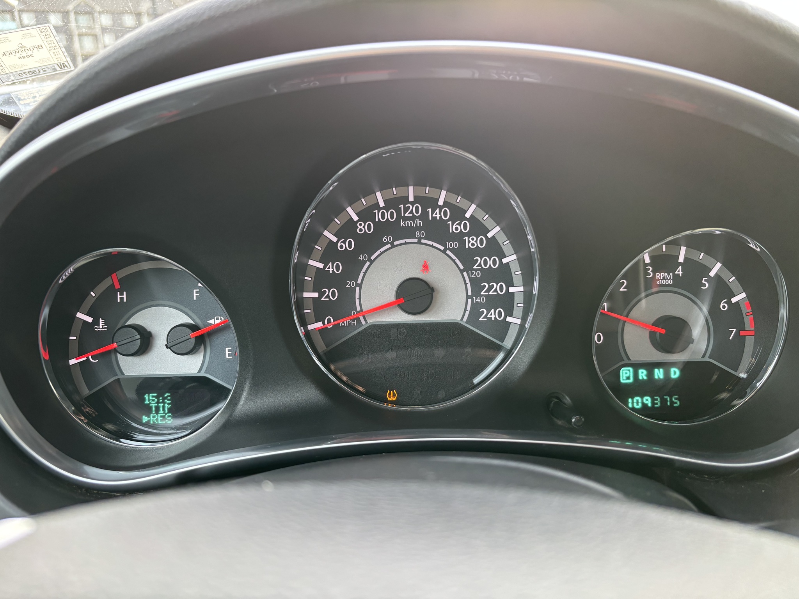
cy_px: 300
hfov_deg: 67.3
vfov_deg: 53.1
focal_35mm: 26
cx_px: 400
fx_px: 600
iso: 125
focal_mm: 5.96
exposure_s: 1/121
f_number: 1.6
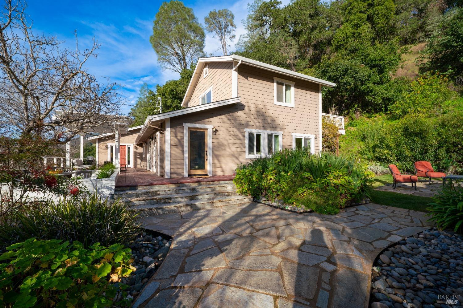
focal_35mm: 15
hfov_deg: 100.4
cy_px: 154
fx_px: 193
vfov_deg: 77.3
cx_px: 232
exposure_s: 1/125
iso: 100
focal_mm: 15
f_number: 8
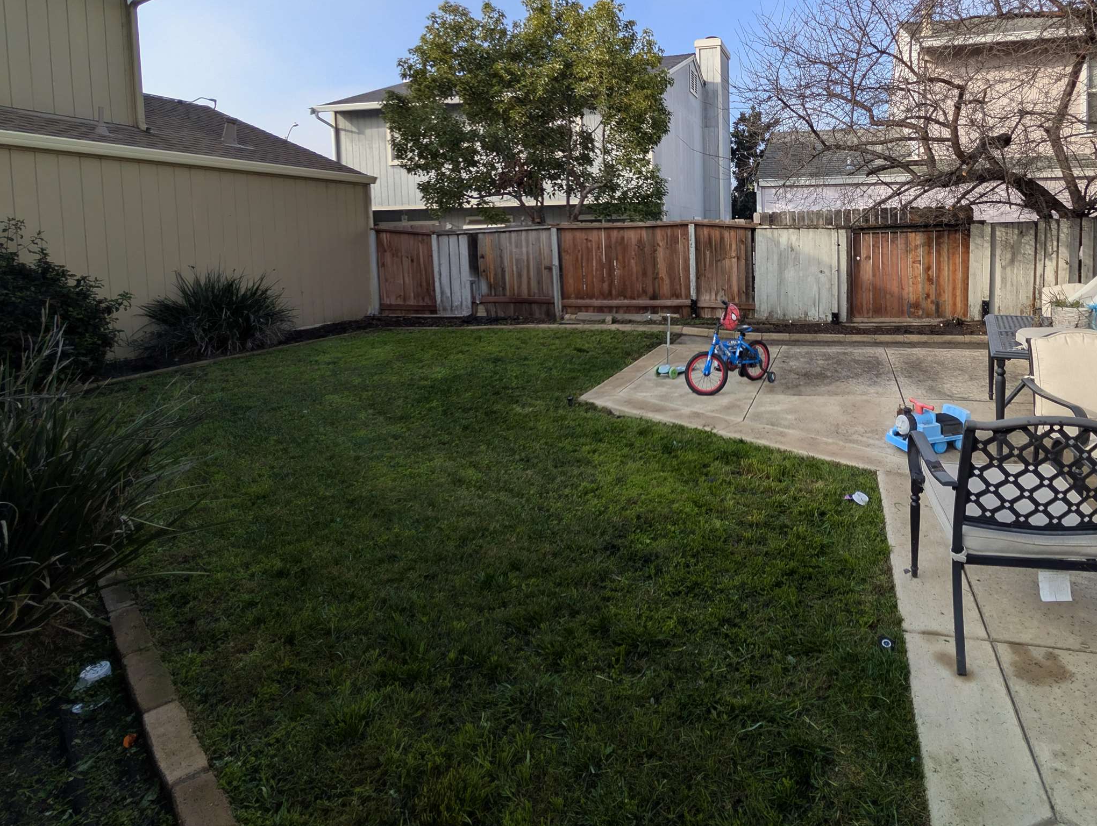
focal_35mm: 18
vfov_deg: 69.3
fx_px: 571
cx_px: 718
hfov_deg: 85.0
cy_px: 264
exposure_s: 1/1508
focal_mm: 2.02
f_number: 1.7
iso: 55
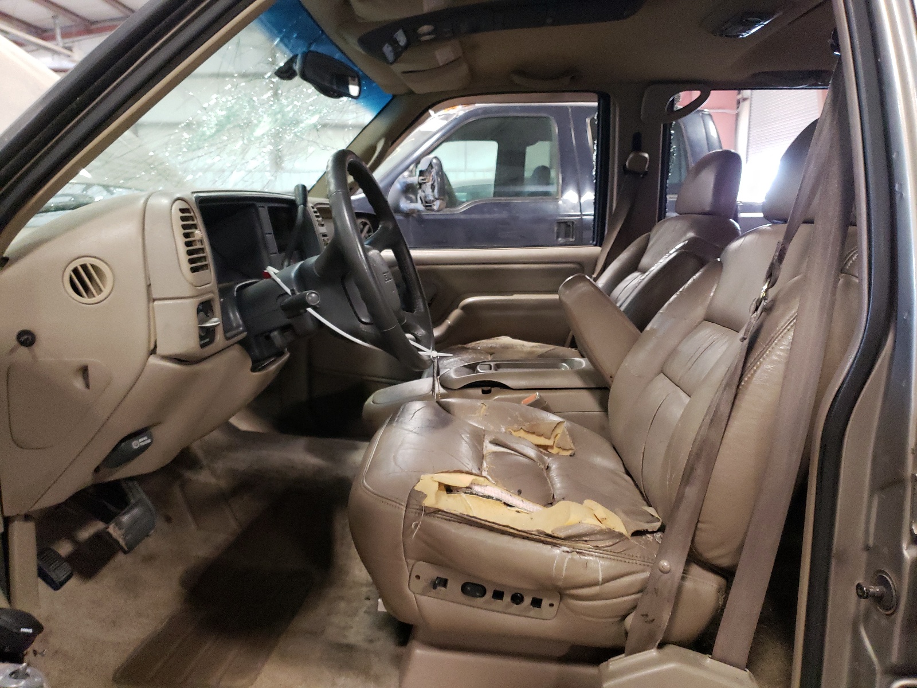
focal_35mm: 26
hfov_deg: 67.3
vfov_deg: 53.1
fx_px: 689
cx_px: 458
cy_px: 344
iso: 420
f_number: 1.5
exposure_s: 1/30
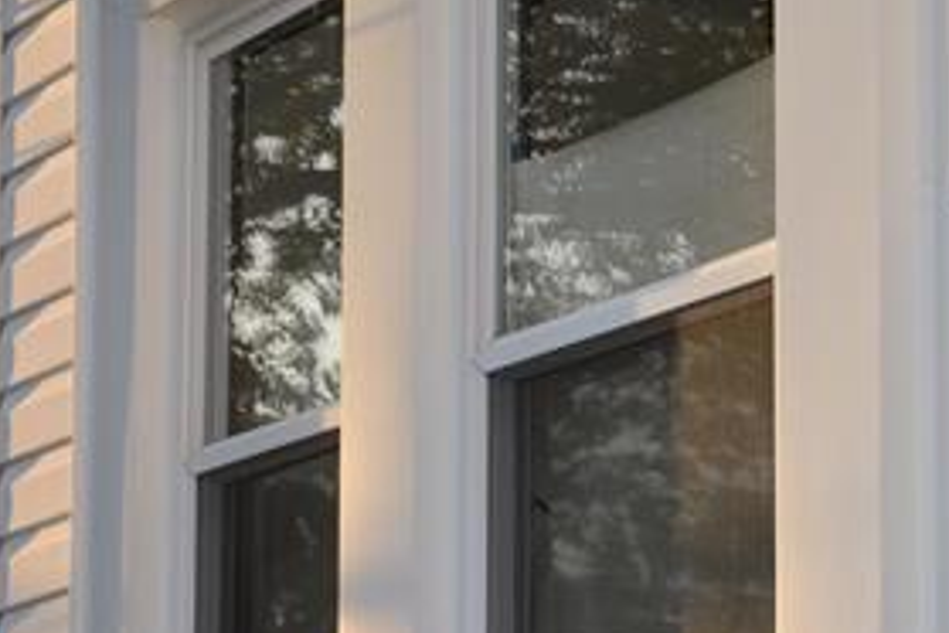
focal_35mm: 140
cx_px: -262
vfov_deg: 9.5
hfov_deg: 14.1
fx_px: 3690
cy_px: 932
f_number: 5.6
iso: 100
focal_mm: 24
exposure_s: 1/200
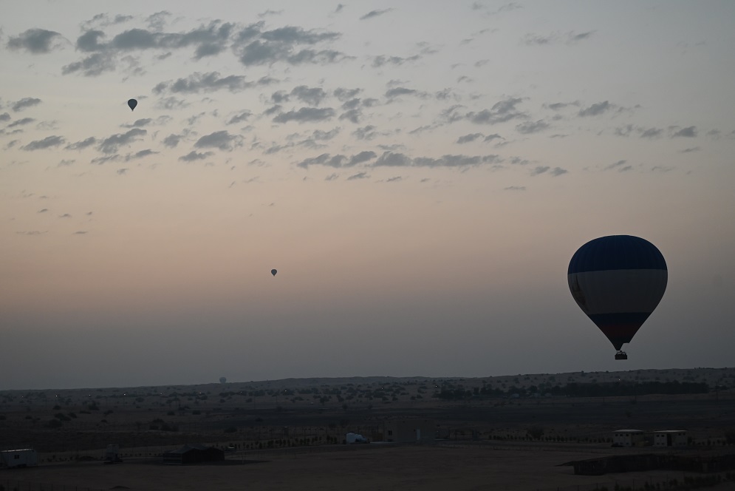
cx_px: 368
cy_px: 246
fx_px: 1429
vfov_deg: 19.5
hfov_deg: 28.8
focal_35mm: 70
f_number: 4.5
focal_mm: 70
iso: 1000
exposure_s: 1/250
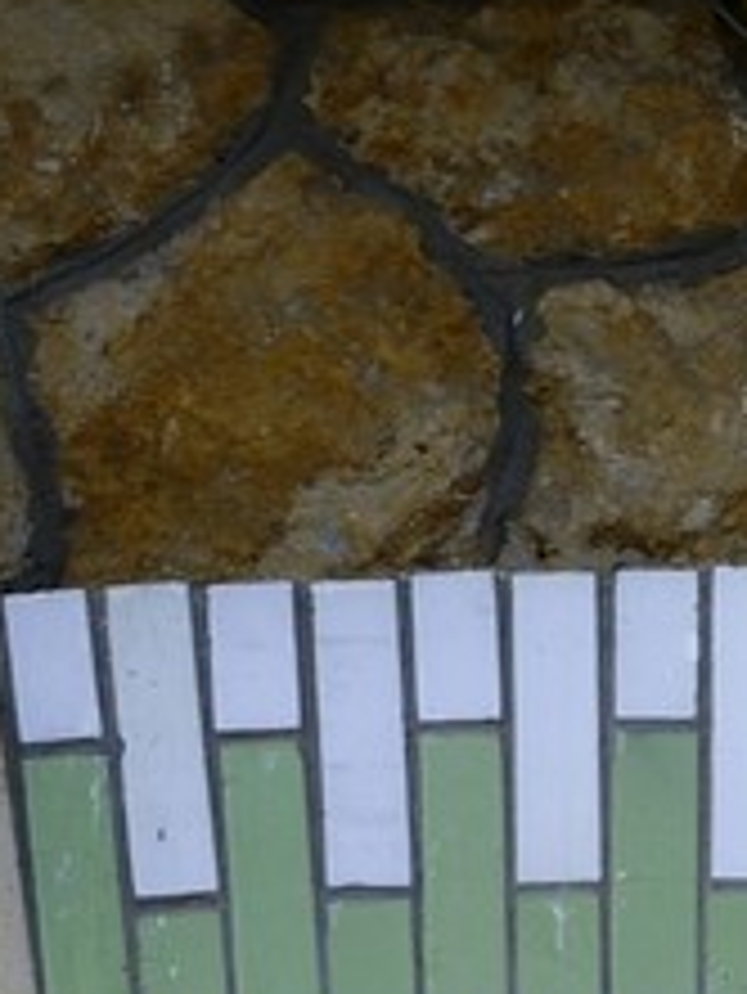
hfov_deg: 1.9
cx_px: 932
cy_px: 3288
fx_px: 21990
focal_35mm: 765
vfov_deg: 2.5
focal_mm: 110
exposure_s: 1/250
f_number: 9
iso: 200
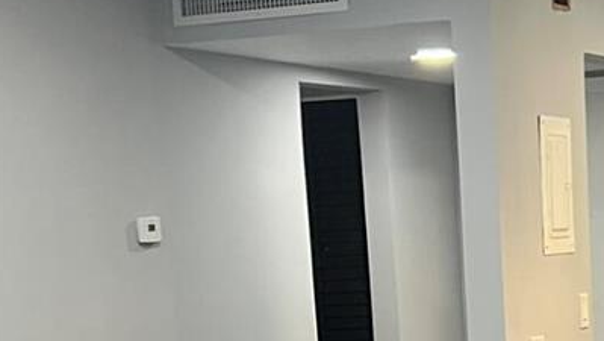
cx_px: 512
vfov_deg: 10.7
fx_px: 1747
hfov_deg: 19.4
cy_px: 537
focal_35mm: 109
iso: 125
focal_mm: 5.7
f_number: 1.5
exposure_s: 1/60
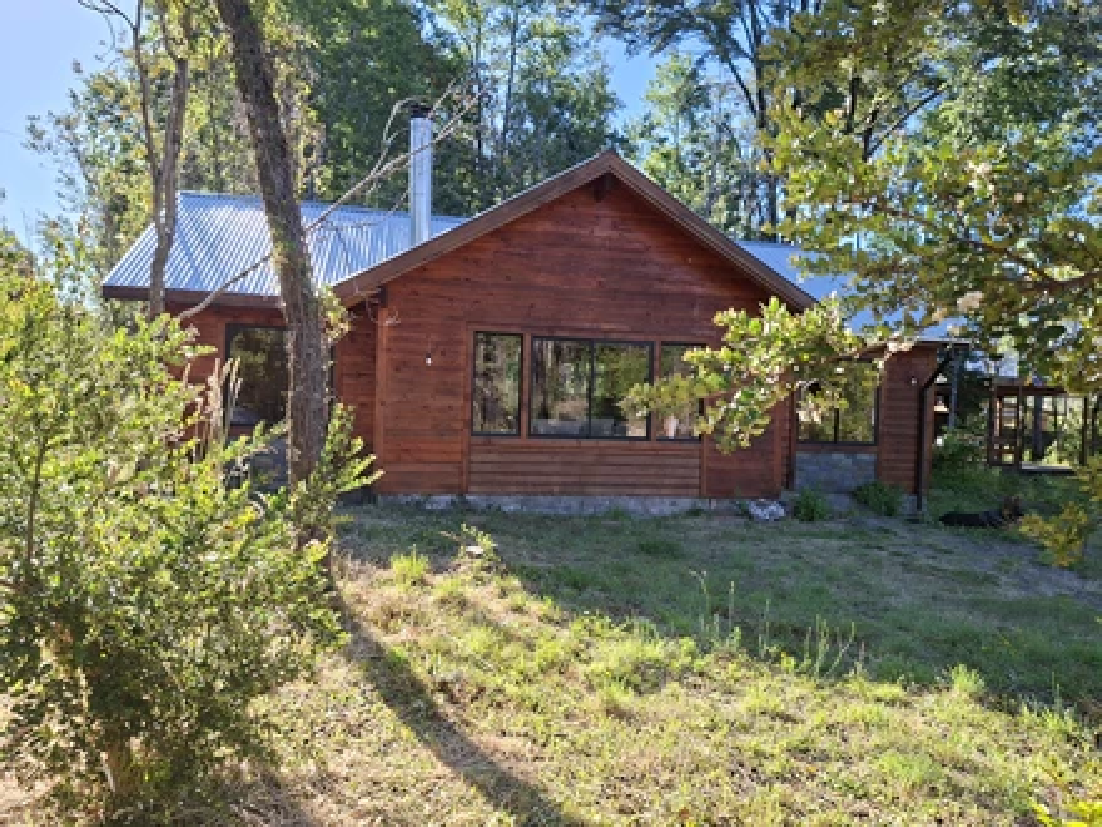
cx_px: 551
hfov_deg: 73.9
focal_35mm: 23
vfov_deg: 58.9
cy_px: 414
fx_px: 732
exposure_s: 1/524
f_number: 1.8
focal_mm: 5.54
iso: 50
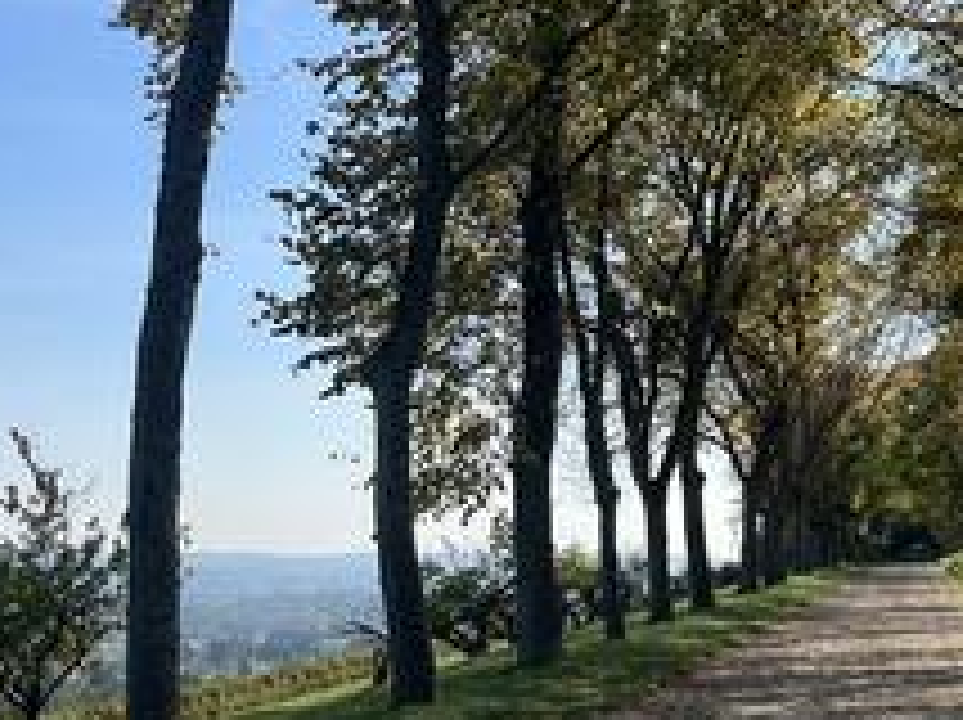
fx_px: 2029
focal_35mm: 73
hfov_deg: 25.9
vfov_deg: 20.1
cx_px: 855
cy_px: 297
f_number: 1.6
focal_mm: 5.1
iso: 50
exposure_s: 1/2688
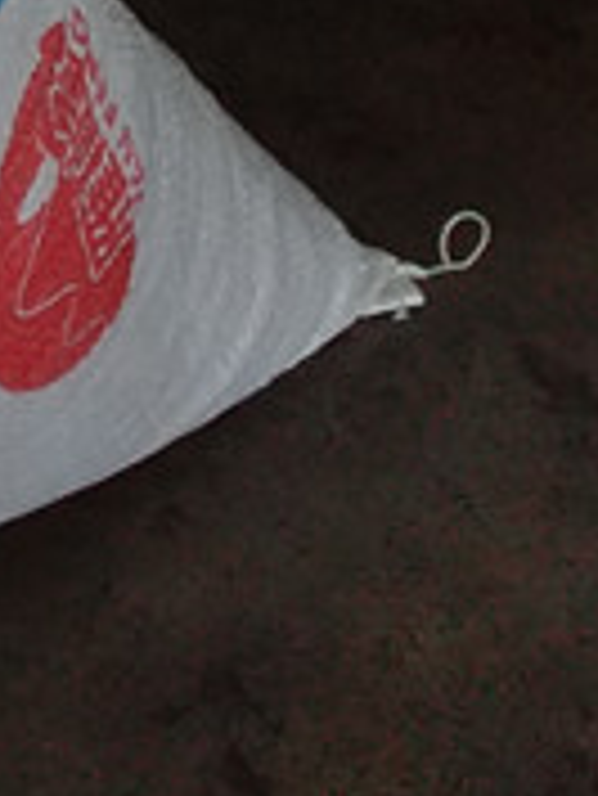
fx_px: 3750
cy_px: -1502
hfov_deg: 8.2
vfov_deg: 9.7
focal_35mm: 163
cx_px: -980
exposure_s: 1/100
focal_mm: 3.66
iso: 100
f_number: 2
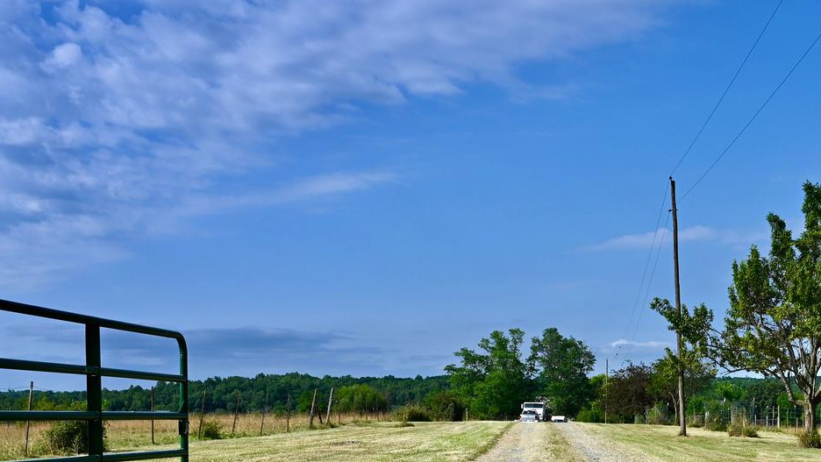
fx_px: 1198
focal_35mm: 55
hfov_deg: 37.3
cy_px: 443
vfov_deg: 21.2
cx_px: 570
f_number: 8
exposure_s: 1/500
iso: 100
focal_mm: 24
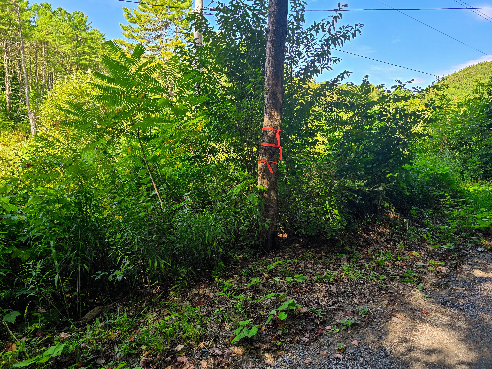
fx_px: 327
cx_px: 246
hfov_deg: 73.9
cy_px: 184
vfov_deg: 58.9
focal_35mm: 23
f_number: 1.7
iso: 16
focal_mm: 6.3
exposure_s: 1/180
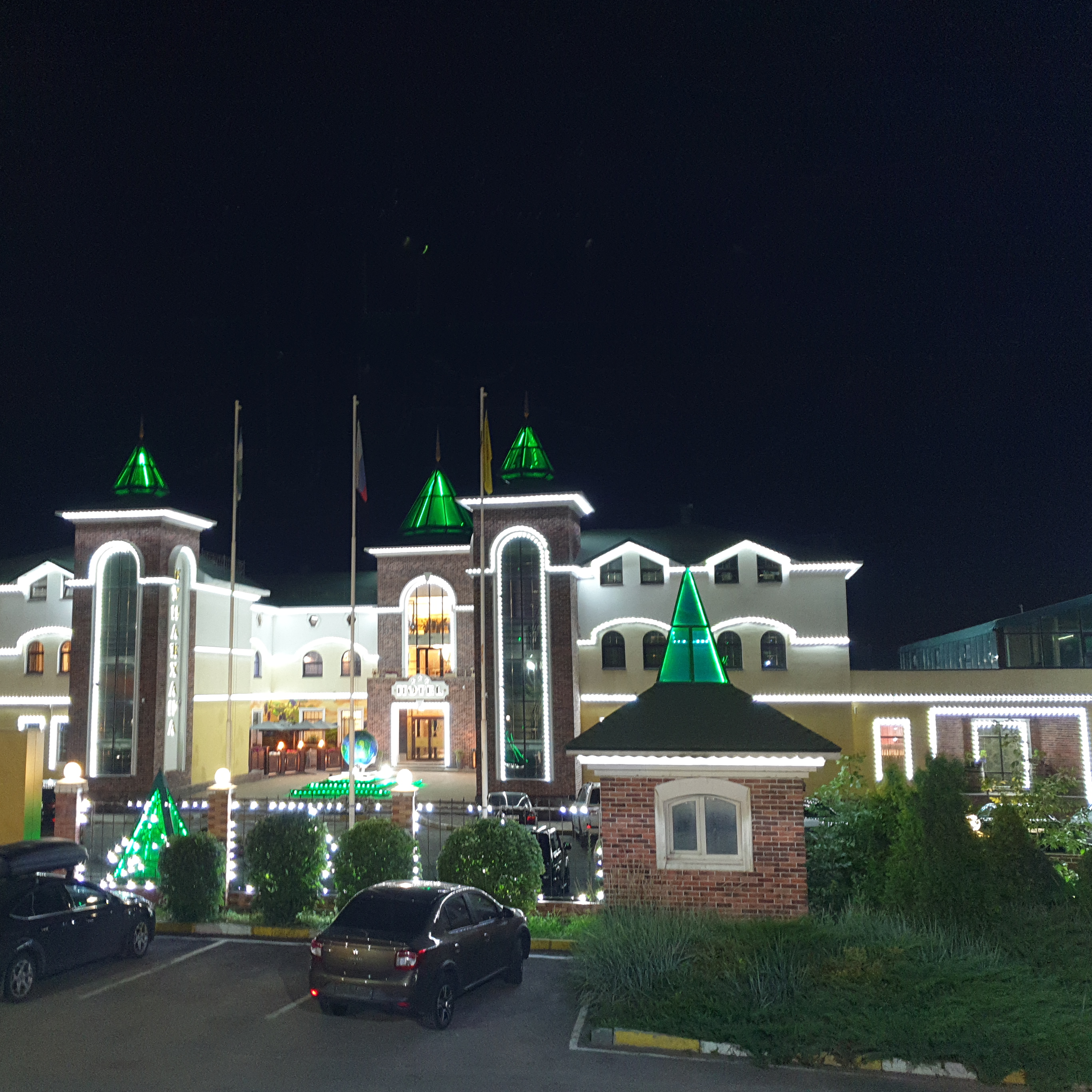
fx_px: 1213
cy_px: 508
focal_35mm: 34
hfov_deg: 48.0
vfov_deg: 48.4
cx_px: 410
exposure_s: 1/14
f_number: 1.5
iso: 160
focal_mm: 4.3
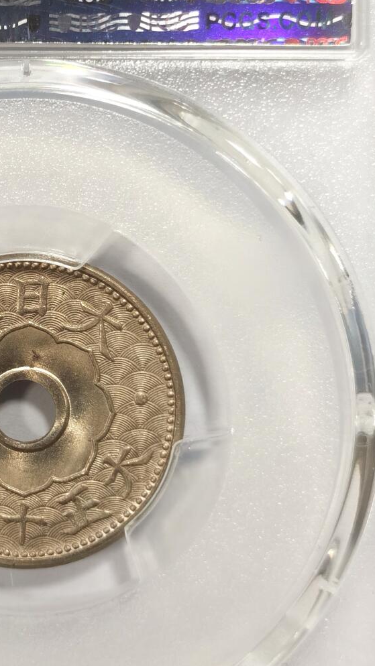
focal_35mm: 107
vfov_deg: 19.9
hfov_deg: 11.2
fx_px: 1892
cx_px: 26
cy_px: 246
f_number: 16
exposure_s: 1/100
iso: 125
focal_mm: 5.56
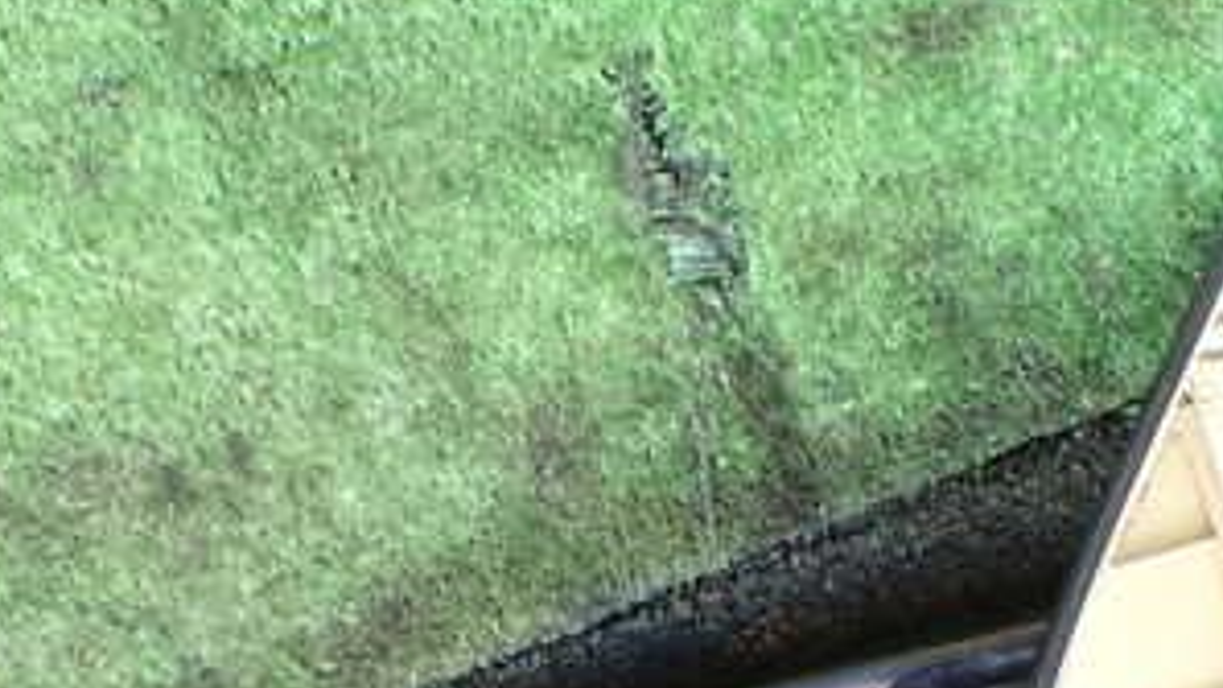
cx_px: 651
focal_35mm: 66
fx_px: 2140
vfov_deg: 17.9
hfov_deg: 31.9
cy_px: 672
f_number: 2.3
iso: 800
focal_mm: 5.4
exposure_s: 1/125
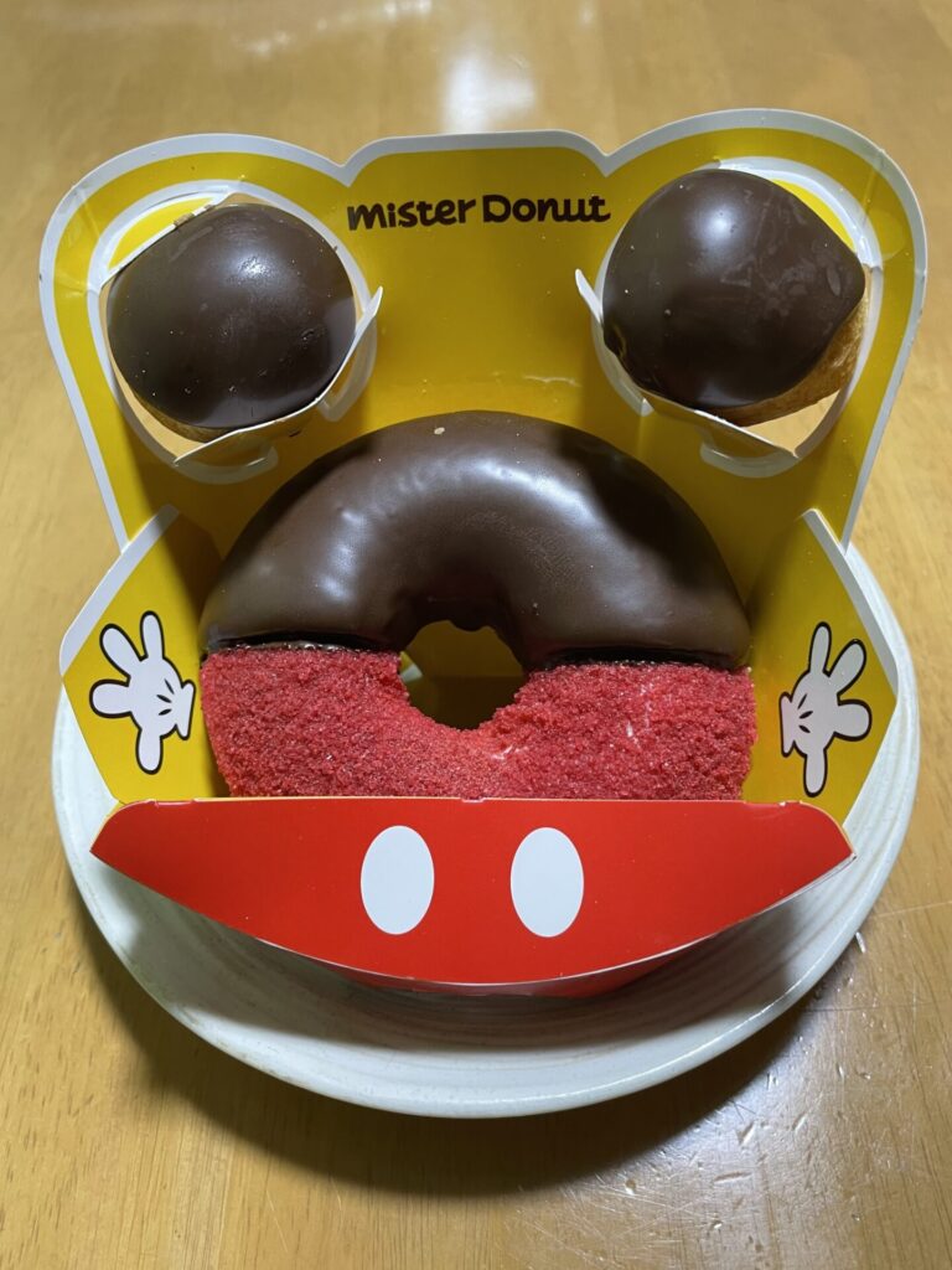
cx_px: 476
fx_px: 953
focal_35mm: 26
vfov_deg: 67.3
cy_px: 635
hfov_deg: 53.1
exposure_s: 1/60
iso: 160
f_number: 1.6
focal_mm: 4.2
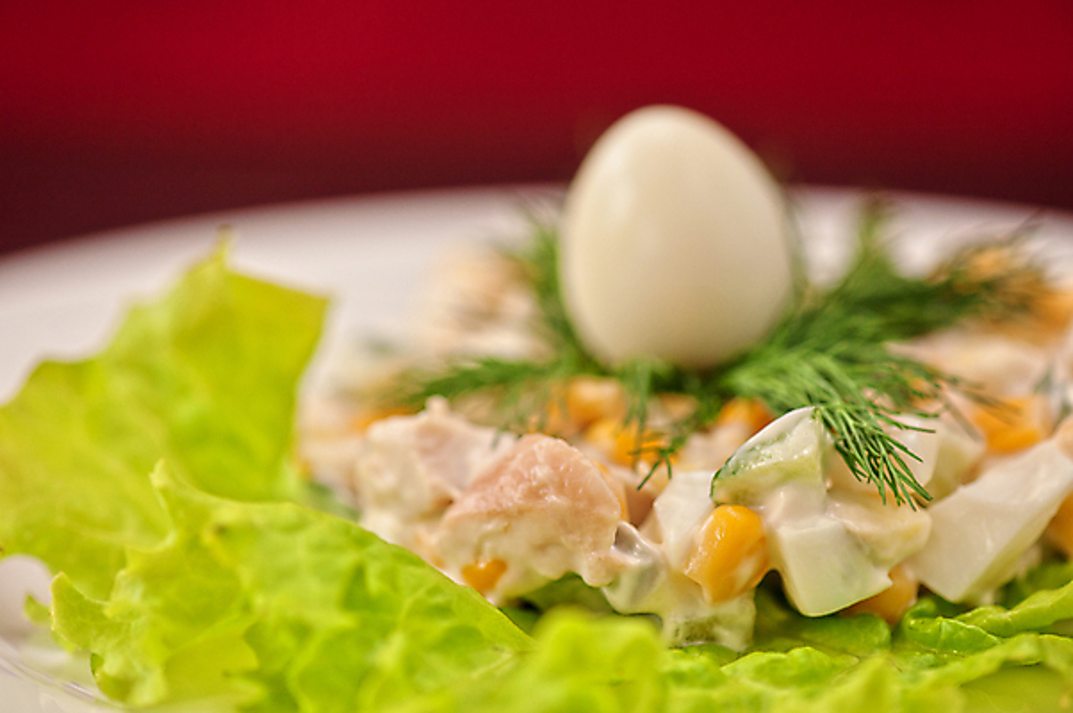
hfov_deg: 19.5
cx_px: 536
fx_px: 3126
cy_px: 356
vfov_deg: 13.0
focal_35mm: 105
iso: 500
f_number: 5
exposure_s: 1/125
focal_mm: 105
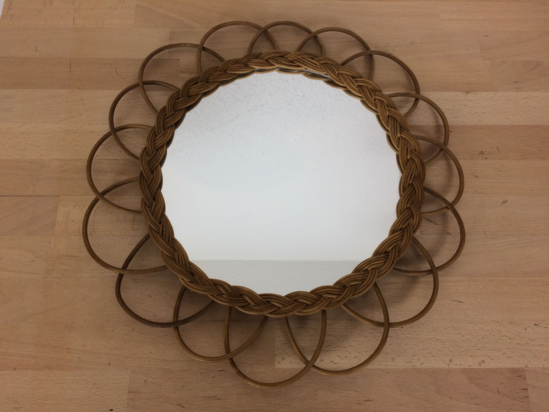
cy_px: 206
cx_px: 274
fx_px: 460
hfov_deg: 61.7
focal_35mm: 29
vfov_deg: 48.2
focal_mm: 4.15
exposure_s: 1/50
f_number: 2.2
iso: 40
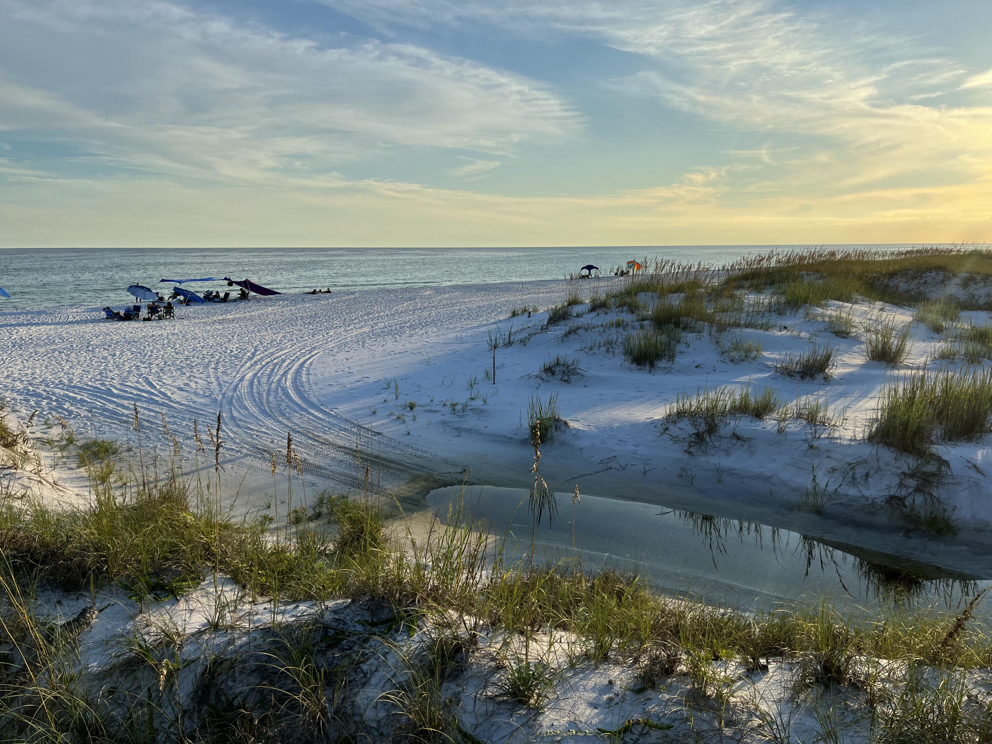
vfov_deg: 53.1
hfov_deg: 67.3
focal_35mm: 26
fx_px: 745
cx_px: 496
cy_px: 372
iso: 50
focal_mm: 5.1
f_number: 1.6
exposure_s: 1/3311
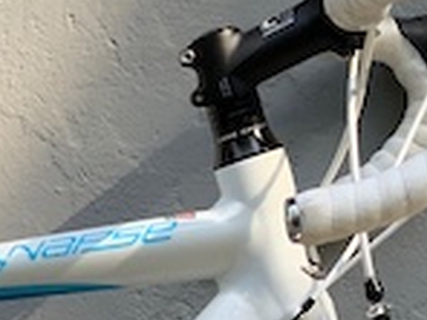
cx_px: -72
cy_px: 603
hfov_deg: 12.3
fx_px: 1937
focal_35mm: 157
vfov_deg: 9.0
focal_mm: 3
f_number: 1.8
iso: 40
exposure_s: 1/120
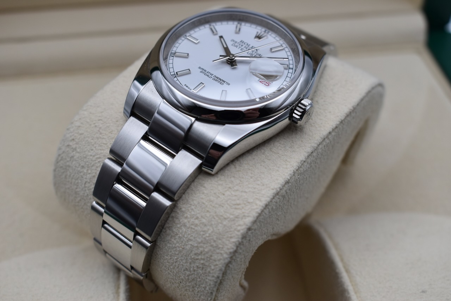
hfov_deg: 41.1
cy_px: 150
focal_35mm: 48
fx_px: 601
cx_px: 226
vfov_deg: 28.1
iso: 400
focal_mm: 32
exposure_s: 1/125
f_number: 6.3
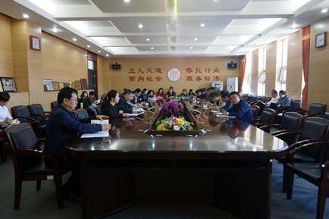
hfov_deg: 67.4
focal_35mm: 27
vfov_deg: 47.8
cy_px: 110
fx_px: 246
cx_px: 164
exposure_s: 1/60
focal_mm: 18
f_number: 4
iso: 1000
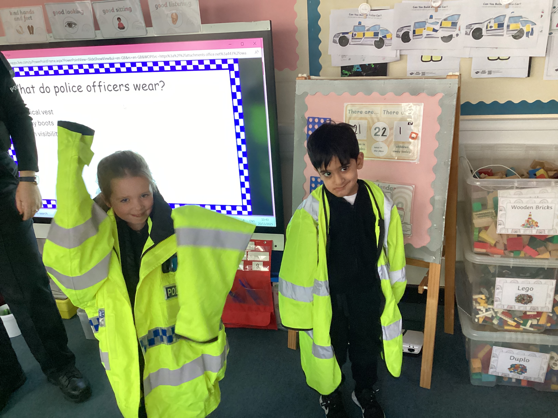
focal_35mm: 31
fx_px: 500
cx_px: 279
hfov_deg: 58.4
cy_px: 209
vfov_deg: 45.4
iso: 250
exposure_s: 1/33
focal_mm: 3.3
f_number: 2.4
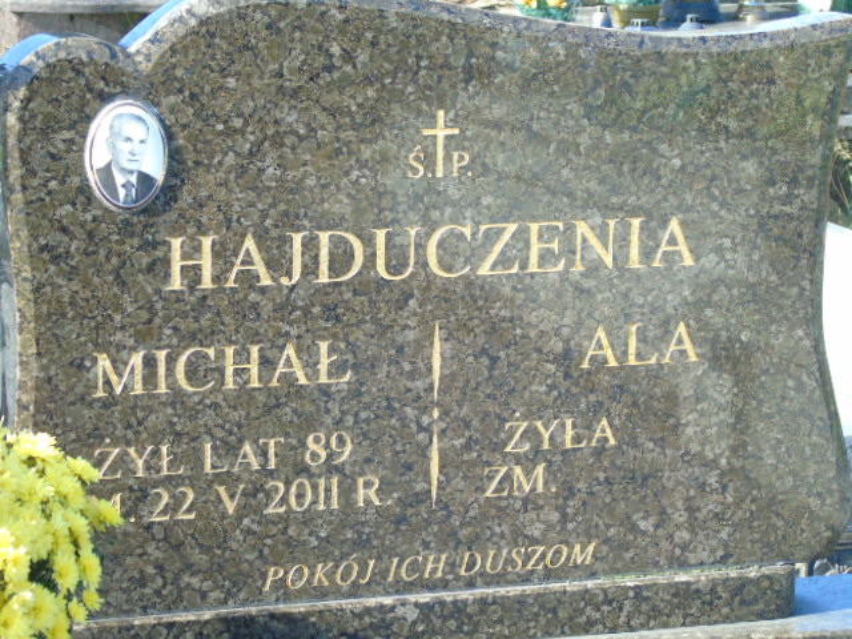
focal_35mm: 124
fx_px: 3052
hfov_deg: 15.9
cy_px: 320
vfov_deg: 12.0
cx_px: 426
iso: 80
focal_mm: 22
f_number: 4.6
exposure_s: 1/80
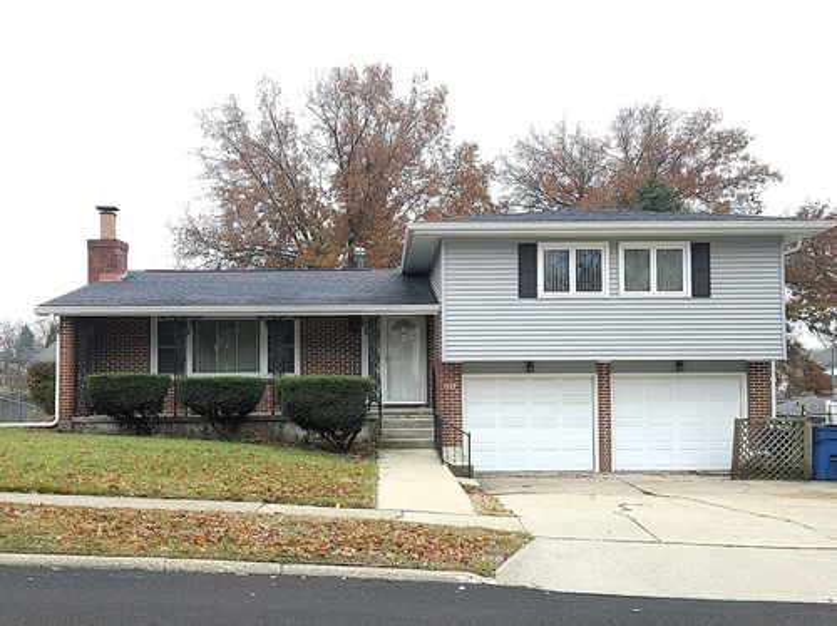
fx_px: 556
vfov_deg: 58.8
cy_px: 313
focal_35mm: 23
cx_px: 418
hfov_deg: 74.0
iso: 64
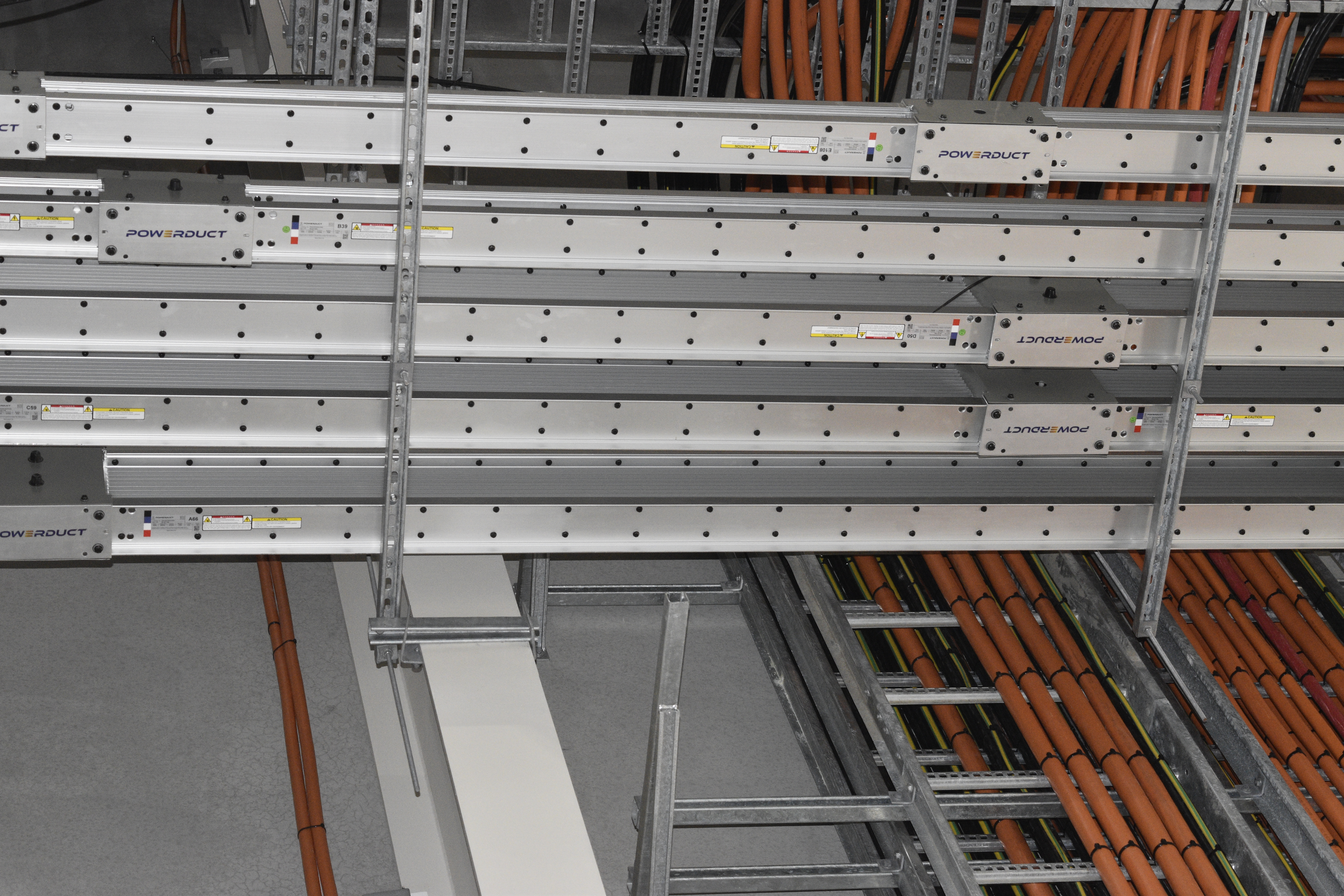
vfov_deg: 16.6
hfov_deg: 24.6
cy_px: 448
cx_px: 672
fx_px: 3080
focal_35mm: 82
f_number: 5.6
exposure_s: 1/60
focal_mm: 55
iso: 1800
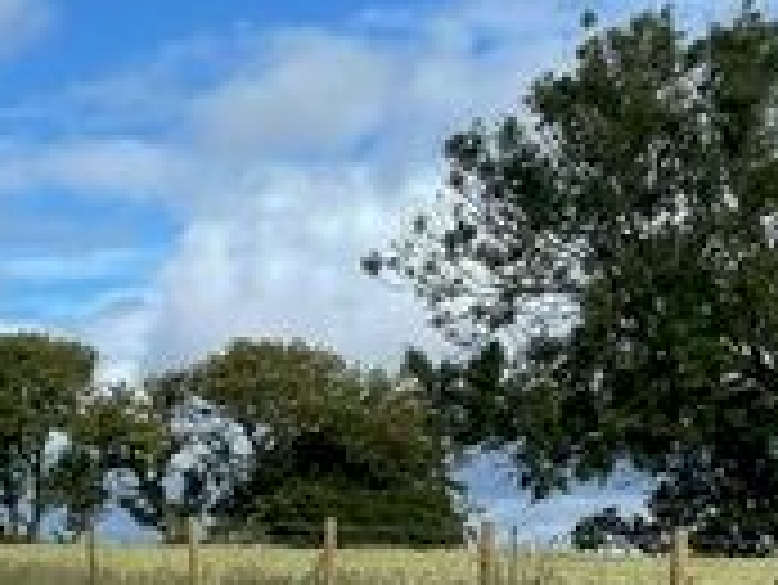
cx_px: -607
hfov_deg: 16.0
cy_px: 524
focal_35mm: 105
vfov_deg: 14.0
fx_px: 2362
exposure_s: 1/3509
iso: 32
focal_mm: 4.2
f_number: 1.6
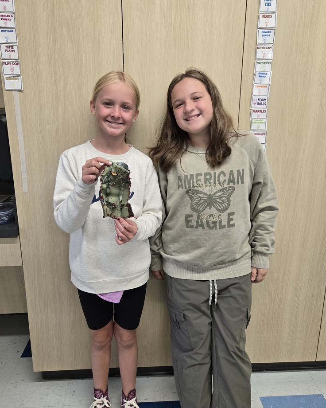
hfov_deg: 56.8
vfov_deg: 68.0
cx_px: 159
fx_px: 302
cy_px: 185
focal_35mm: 25
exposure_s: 1/120
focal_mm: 5.4
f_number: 1.8
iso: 125
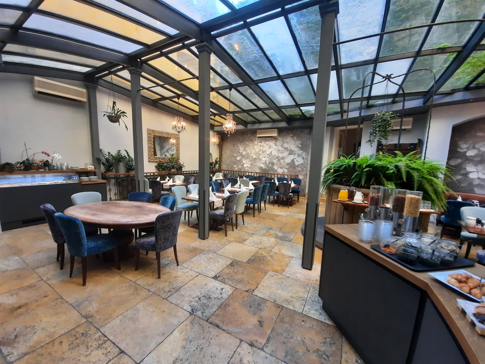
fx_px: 182
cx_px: 242
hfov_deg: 106.2
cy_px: 182
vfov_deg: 89.9
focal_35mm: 13
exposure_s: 1/50
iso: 160
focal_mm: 1.74
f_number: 2.2
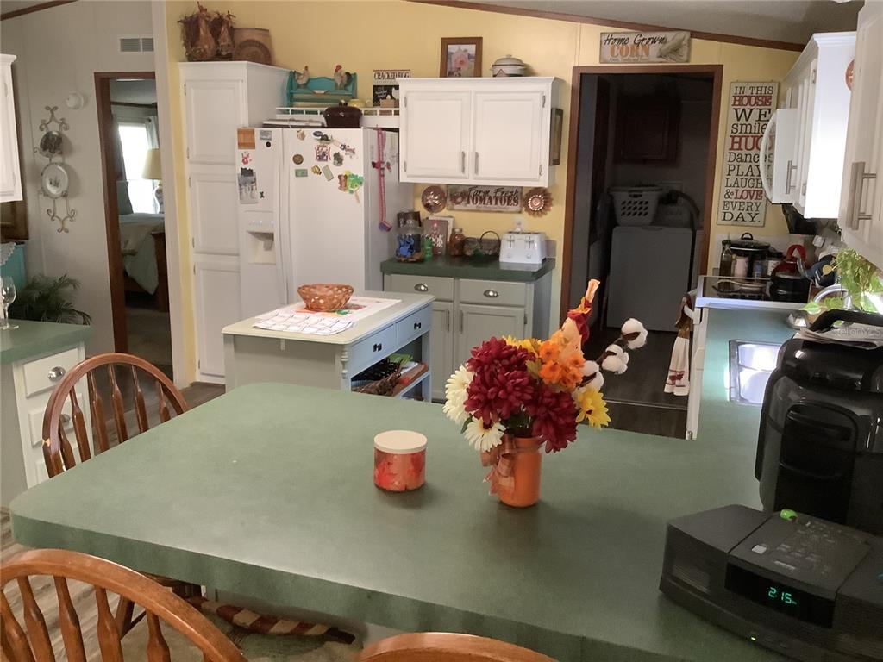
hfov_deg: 58.4
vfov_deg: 45.4
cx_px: 442
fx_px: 791
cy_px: 331
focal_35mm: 31
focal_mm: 3.3
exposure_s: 1/33
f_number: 2.4
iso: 320
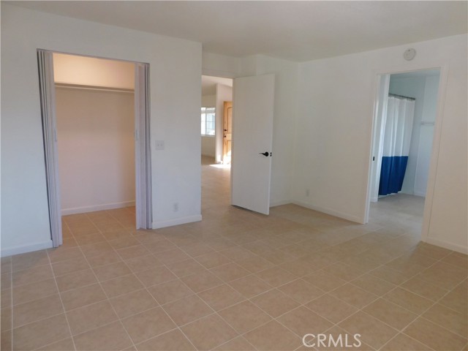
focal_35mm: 23
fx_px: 311
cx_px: 234
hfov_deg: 73.9
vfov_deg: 58.9
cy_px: 176
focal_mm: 4
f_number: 3
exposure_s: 1/40
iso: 125
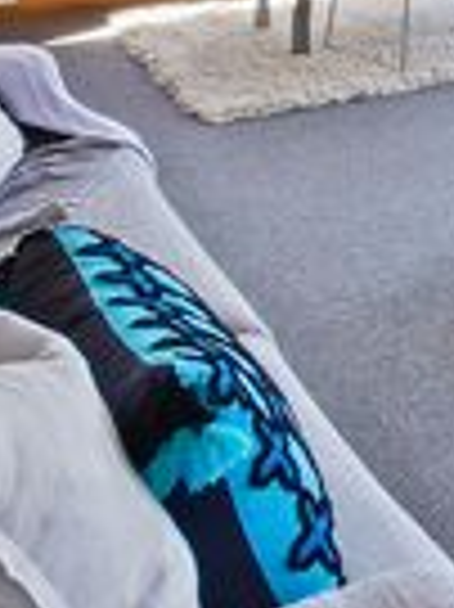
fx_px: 1436
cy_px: -252
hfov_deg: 14.7
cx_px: 917
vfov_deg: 20.9
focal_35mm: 82
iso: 400
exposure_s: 1/6
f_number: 10
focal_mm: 10
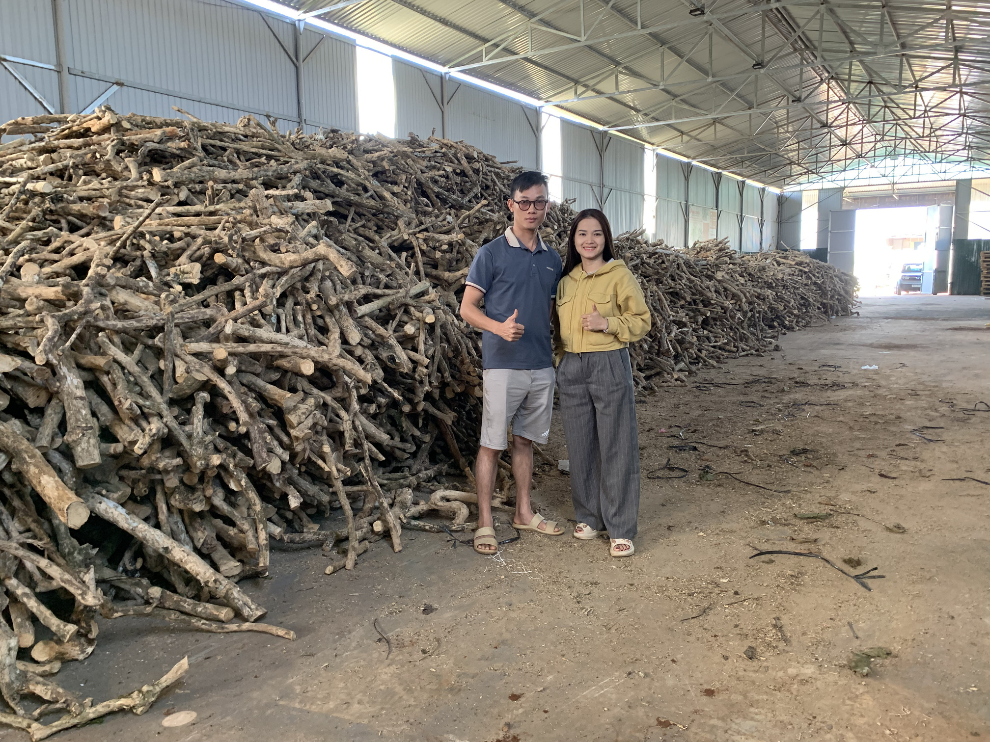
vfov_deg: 53.1
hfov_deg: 67.3
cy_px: 371
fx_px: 744
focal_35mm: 26
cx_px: 495
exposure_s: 1/60
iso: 200
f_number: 1.8
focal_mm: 4.25
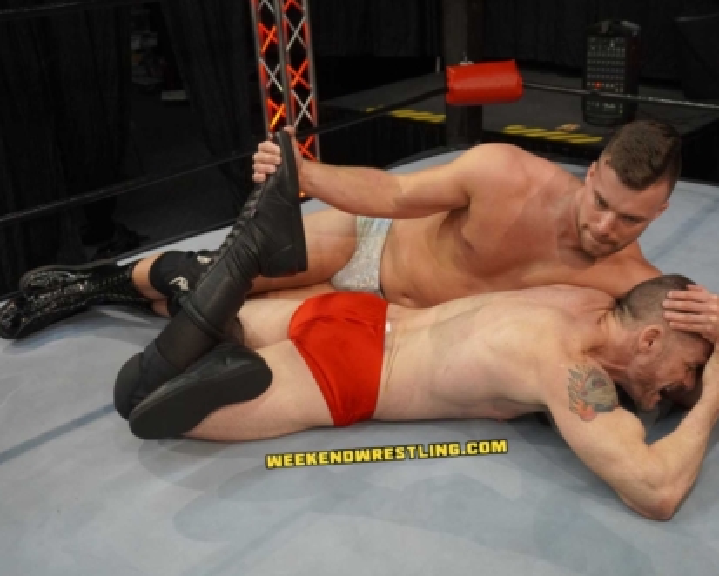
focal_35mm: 43
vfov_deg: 35.3
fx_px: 906
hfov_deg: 43.1
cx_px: 421
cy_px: 288
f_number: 4.5
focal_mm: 25
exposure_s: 1/160
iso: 2000
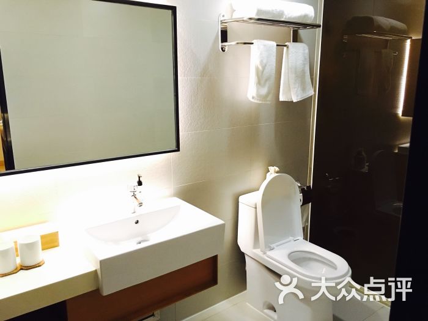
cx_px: 214
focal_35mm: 29
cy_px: 160
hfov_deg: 61.7
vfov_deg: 48.2
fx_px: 359
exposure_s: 1/17
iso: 250
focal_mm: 4.15
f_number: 2.2
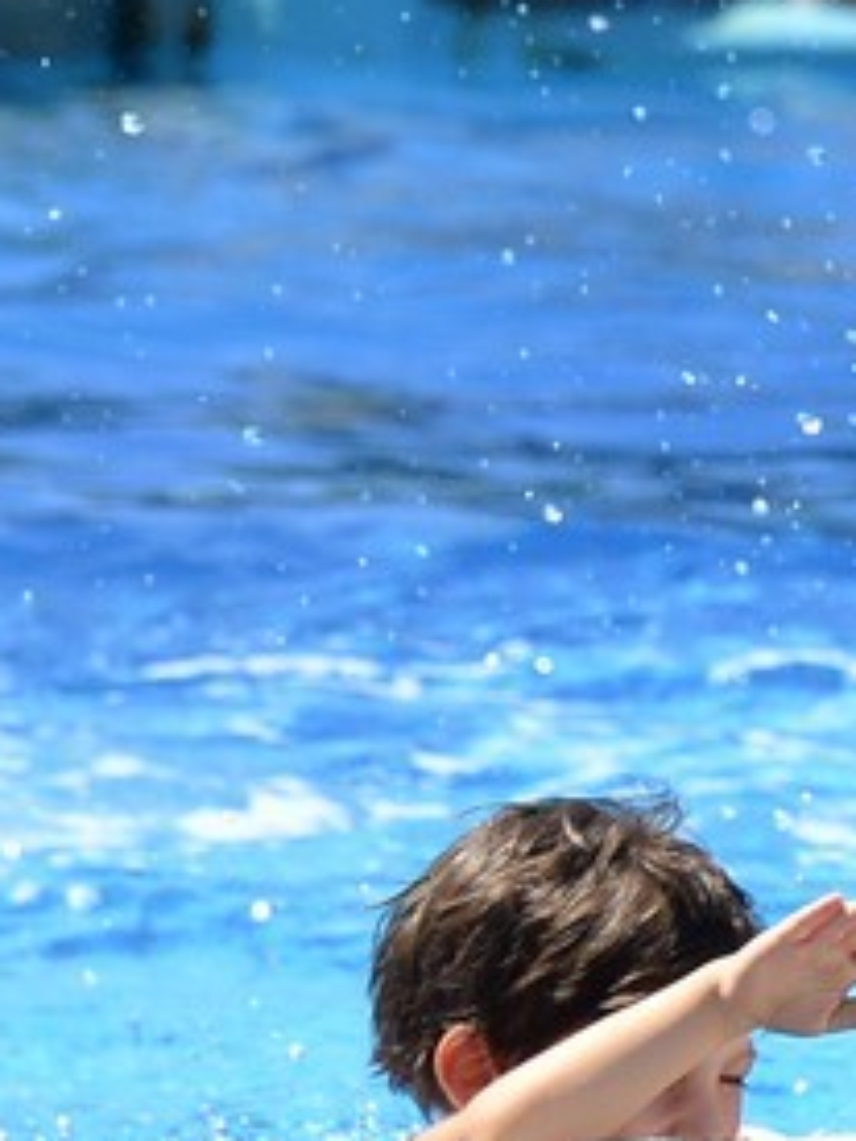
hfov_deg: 1.7
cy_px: -331
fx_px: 29410
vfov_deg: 2.2
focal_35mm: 892
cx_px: 3002
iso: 400
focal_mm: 160
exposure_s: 1/1250
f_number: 6.3
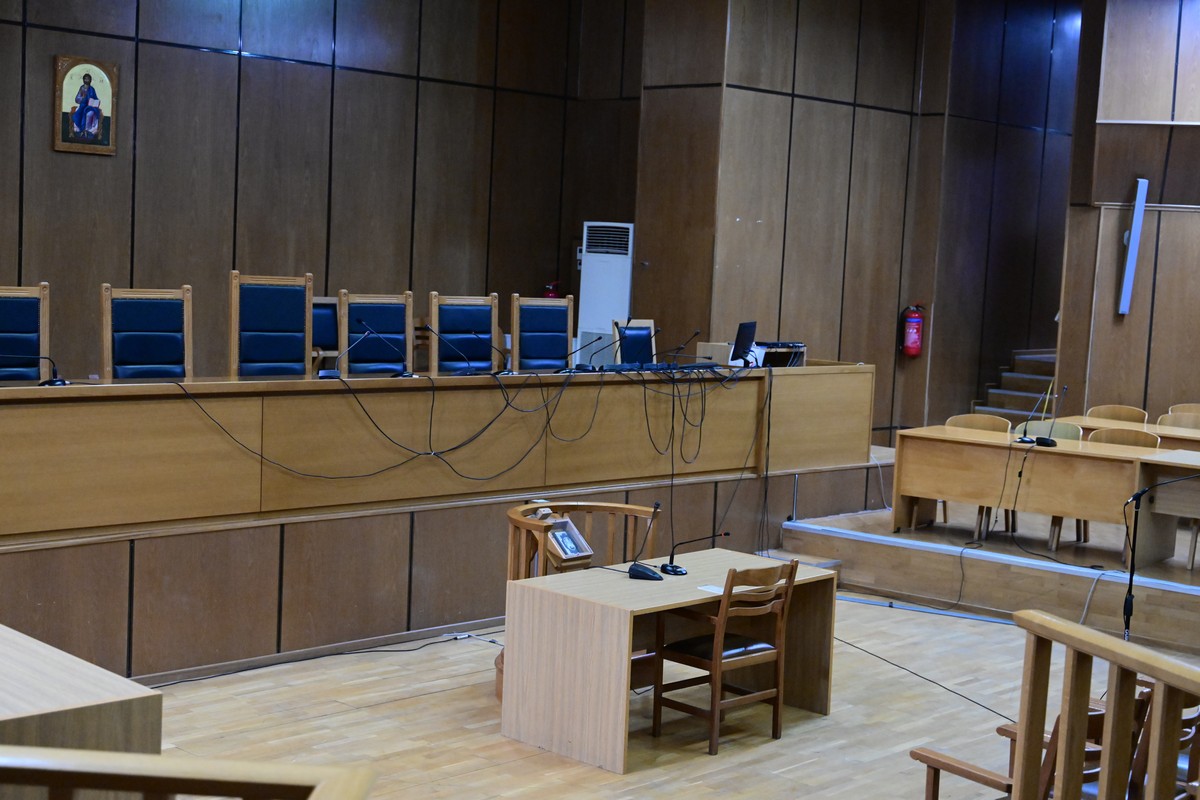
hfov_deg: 39.6
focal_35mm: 50
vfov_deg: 27.0
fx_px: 1667
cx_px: 600
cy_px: 400
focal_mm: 50
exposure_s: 1/200
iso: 8000
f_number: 3.5
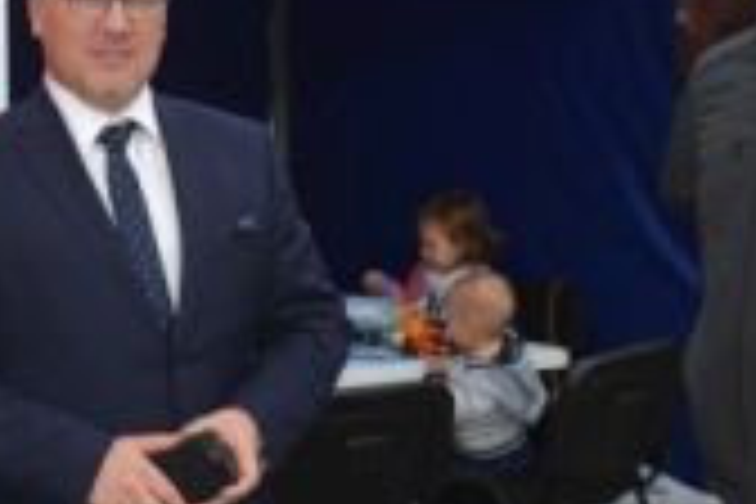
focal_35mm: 107
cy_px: 117
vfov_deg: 12.8
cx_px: 220
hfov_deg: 19.0
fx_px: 2247
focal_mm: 20
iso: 100
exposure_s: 1/200
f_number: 4.5
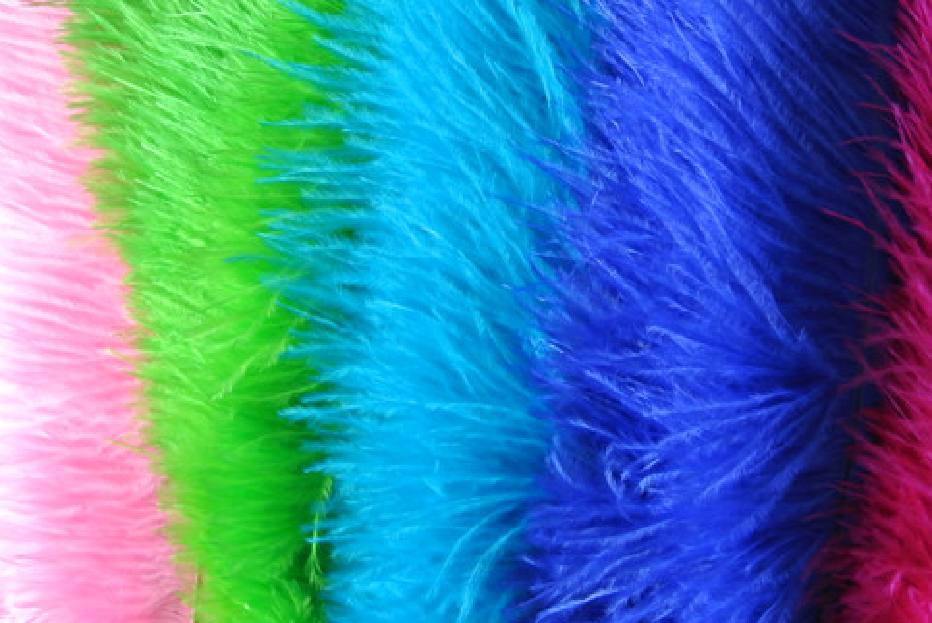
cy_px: 269
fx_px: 1244
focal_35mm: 48
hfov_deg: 41.1
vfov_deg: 28.1
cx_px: 496
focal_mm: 11
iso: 800
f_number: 3.5
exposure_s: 1/125
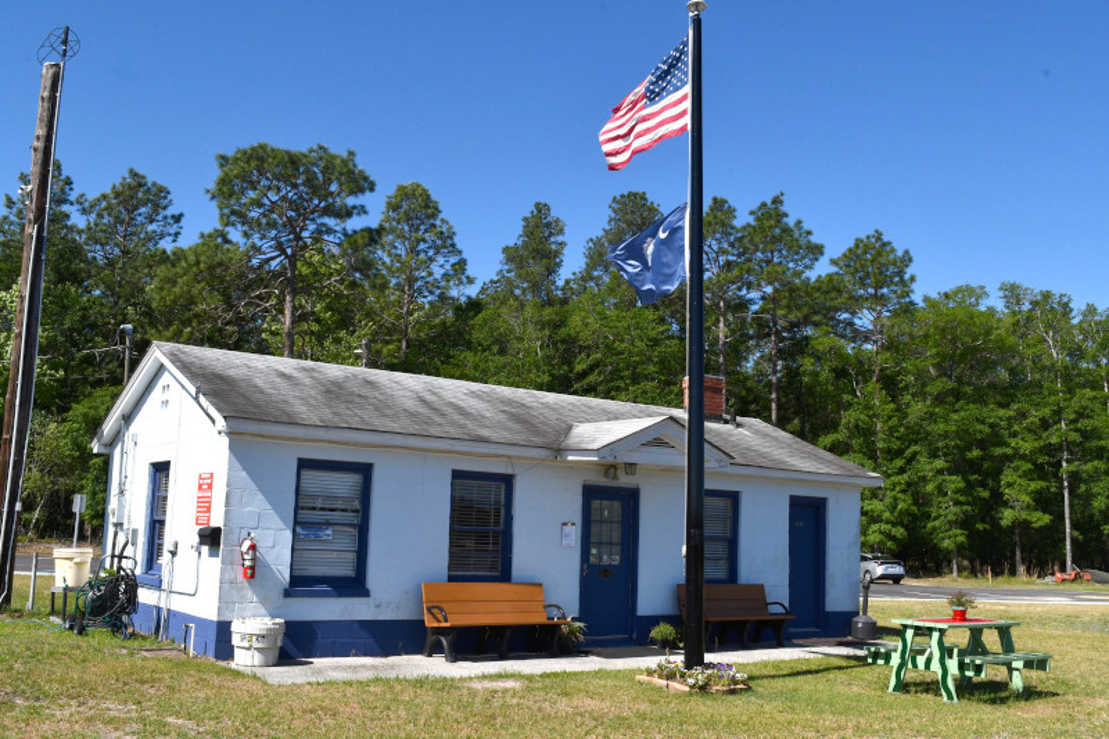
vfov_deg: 40.0
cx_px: 554
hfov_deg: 57.2
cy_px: 370
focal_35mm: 33
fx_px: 1016
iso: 500
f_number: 16
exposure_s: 1/1000
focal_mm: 22
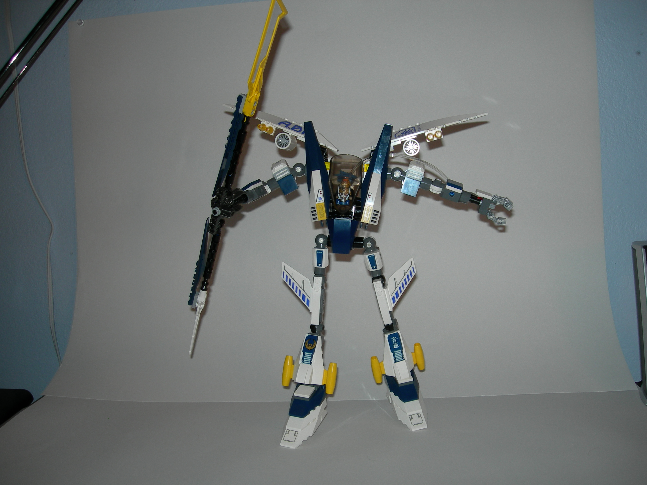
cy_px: 242
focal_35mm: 38
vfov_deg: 37.7
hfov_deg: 49.0
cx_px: 324
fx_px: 710
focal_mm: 7.8
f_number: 2.8
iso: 50
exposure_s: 1/60.1
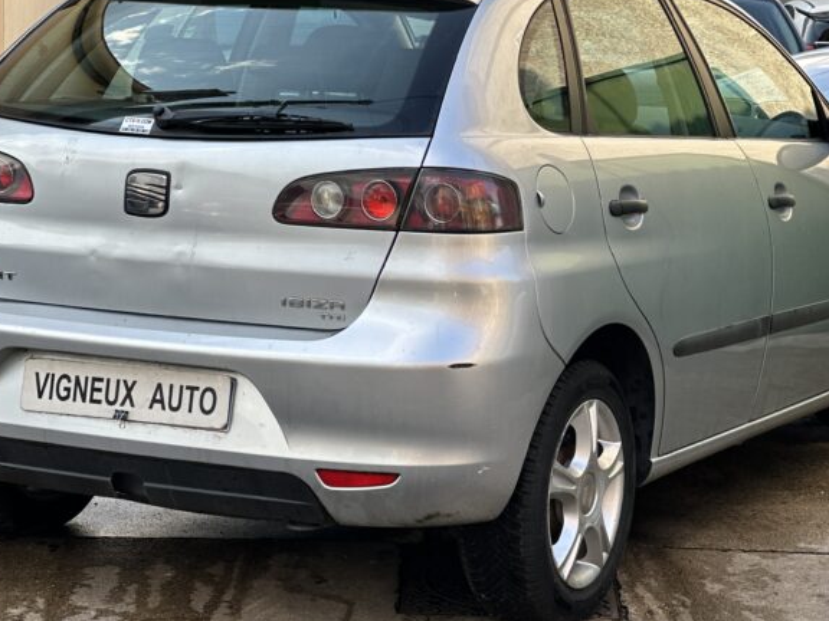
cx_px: 439
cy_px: 298
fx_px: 2562
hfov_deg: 18.4
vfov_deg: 13.8
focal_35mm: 107
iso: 20
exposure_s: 1/121
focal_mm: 9
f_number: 2.8
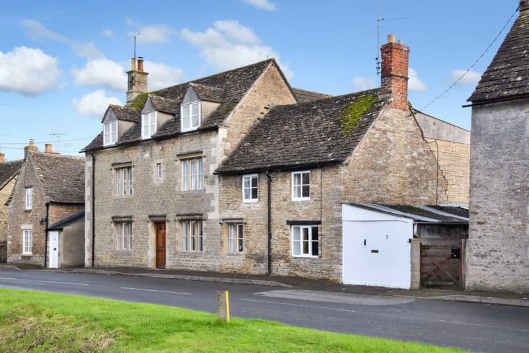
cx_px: 264
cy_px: 176
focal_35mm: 45
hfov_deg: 43.6
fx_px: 661
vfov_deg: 29.9
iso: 400
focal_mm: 30
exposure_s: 1/200
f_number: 7.1
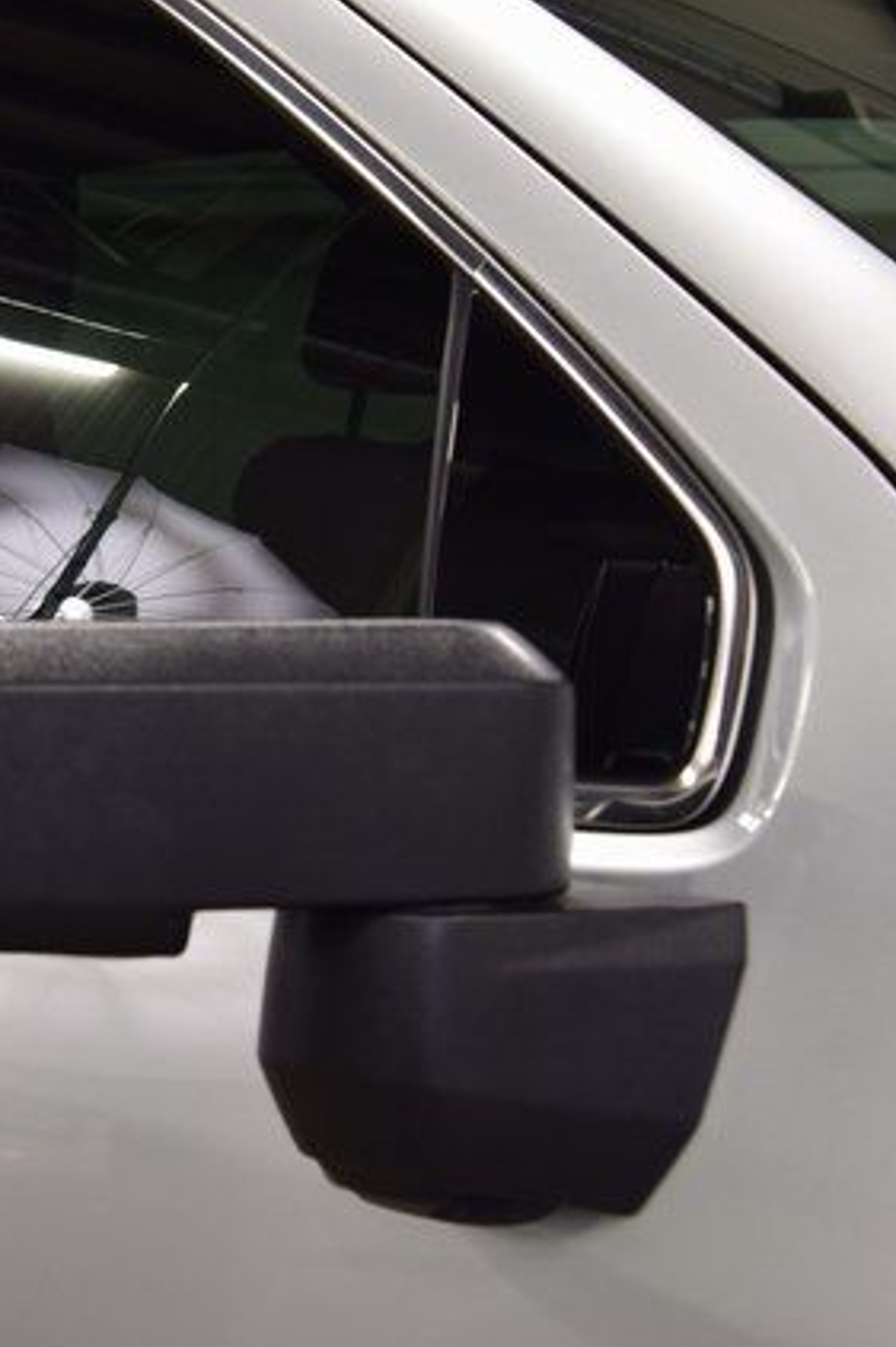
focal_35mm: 82
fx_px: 3064
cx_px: -115
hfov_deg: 16.1
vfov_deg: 24.8
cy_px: 672
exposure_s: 1/15
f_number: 6.3
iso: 400
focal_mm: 36
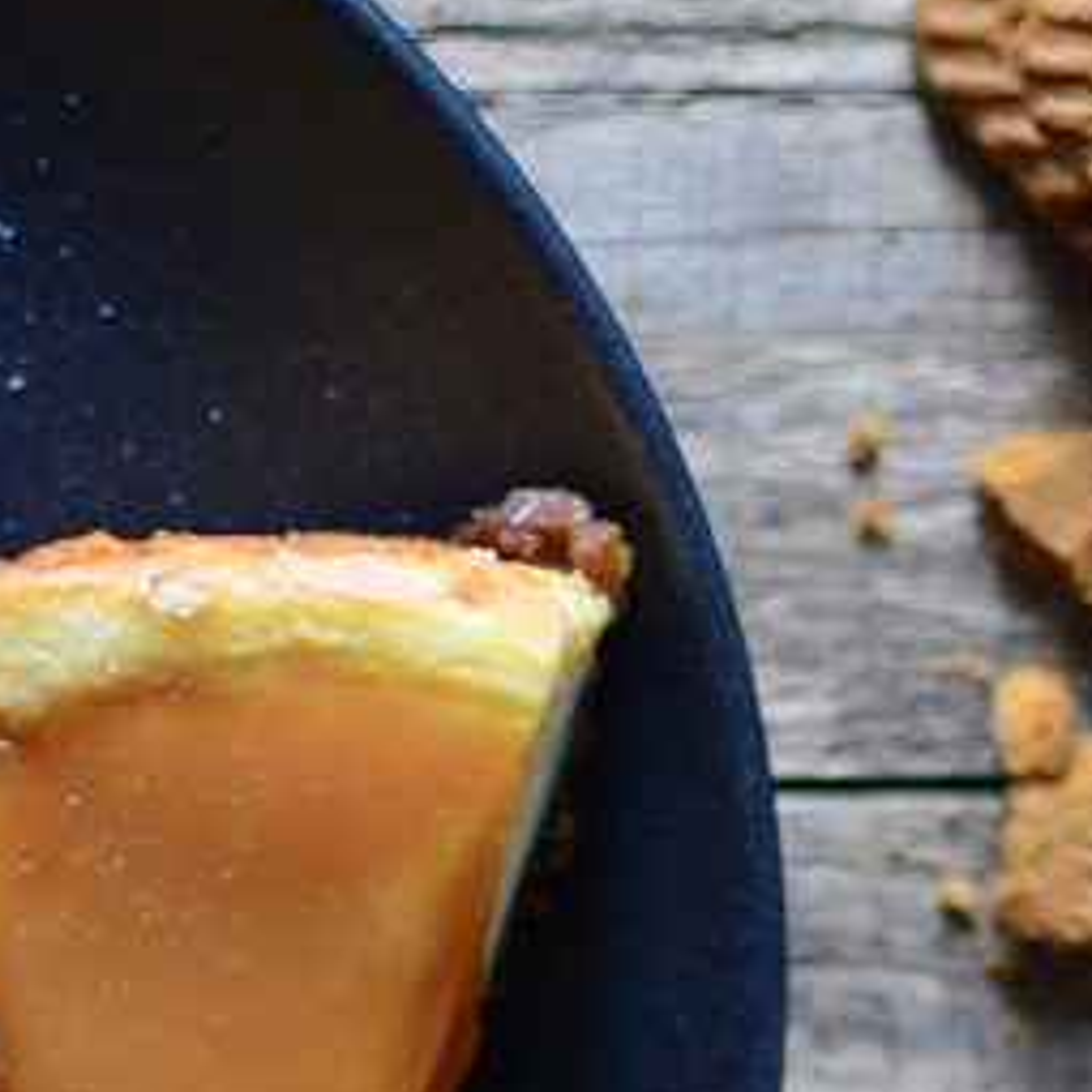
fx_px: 6234
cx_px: 591
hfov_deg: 10.0
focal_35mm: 175
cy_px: 1028
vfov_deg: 10.0
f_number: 1.8
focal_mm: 35
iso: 100
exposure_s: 1/10
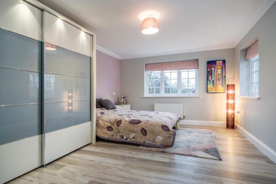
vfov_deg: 67.4
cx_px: 138
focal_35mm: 18
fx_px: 138
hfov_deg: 90.0
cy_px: 92
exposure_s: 1/6
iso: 160
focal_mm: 12.3
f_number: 7.1
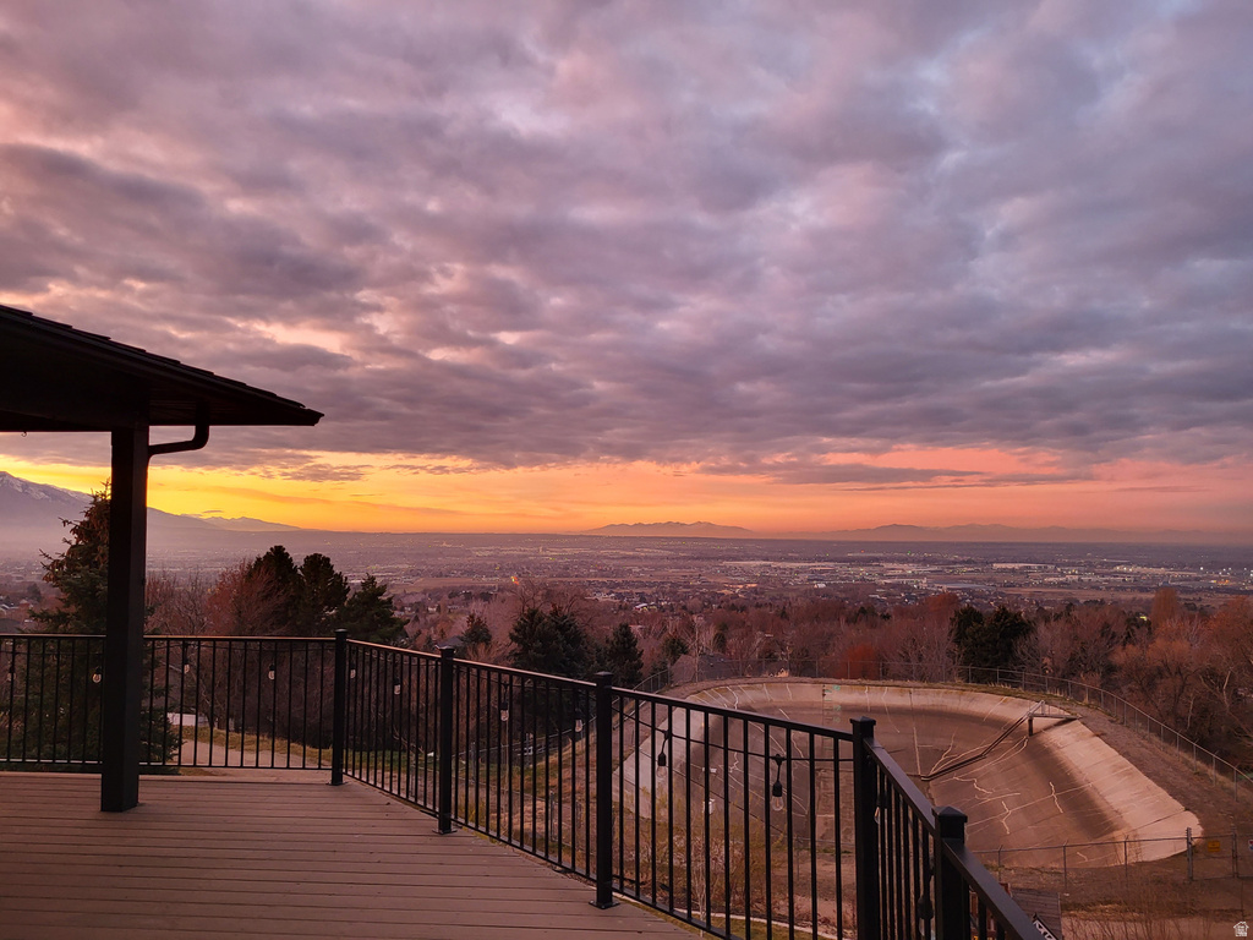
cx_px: 626
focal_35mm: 26
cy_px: 470
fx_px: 941
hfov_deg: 67.3
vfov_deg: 53.1
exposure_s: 1/100
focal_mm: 5.4
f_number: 1.8
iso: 200
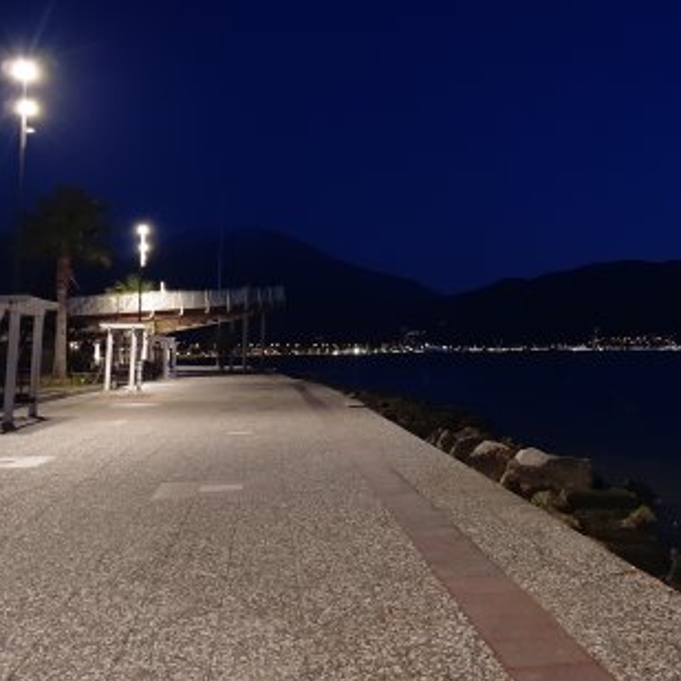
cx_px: 454
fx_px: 935
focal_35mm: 42
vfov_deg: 39.1
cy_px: 184
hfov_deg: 39.6
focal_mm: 5.23
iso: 250
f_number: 1.8
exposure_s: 1/10
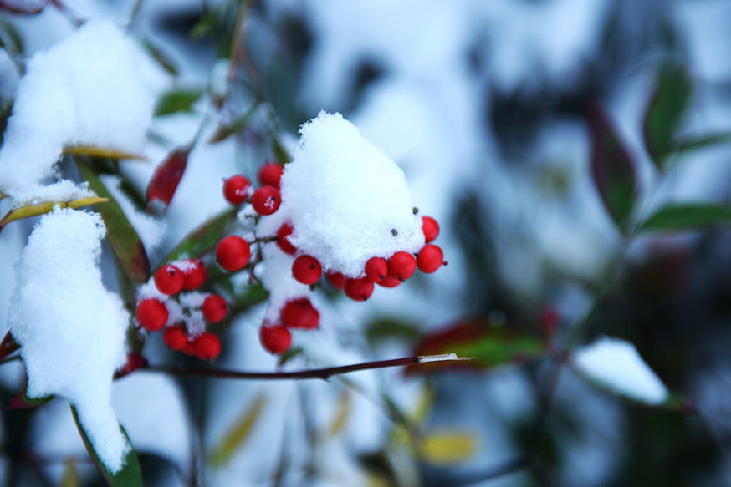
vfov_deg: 16.7
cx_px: 426
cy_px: 273
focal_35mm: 82
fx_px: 1665
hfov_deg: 24.7
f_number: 2.8
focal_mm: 70
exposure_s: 1/160
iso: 160
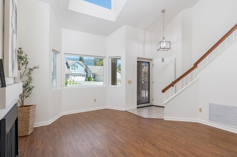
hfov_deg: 86.7
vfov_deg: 64.4
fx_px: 125
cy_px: 74
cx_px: 130
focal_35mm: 19
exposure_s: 1/8
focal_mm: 15
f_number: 8
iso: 100
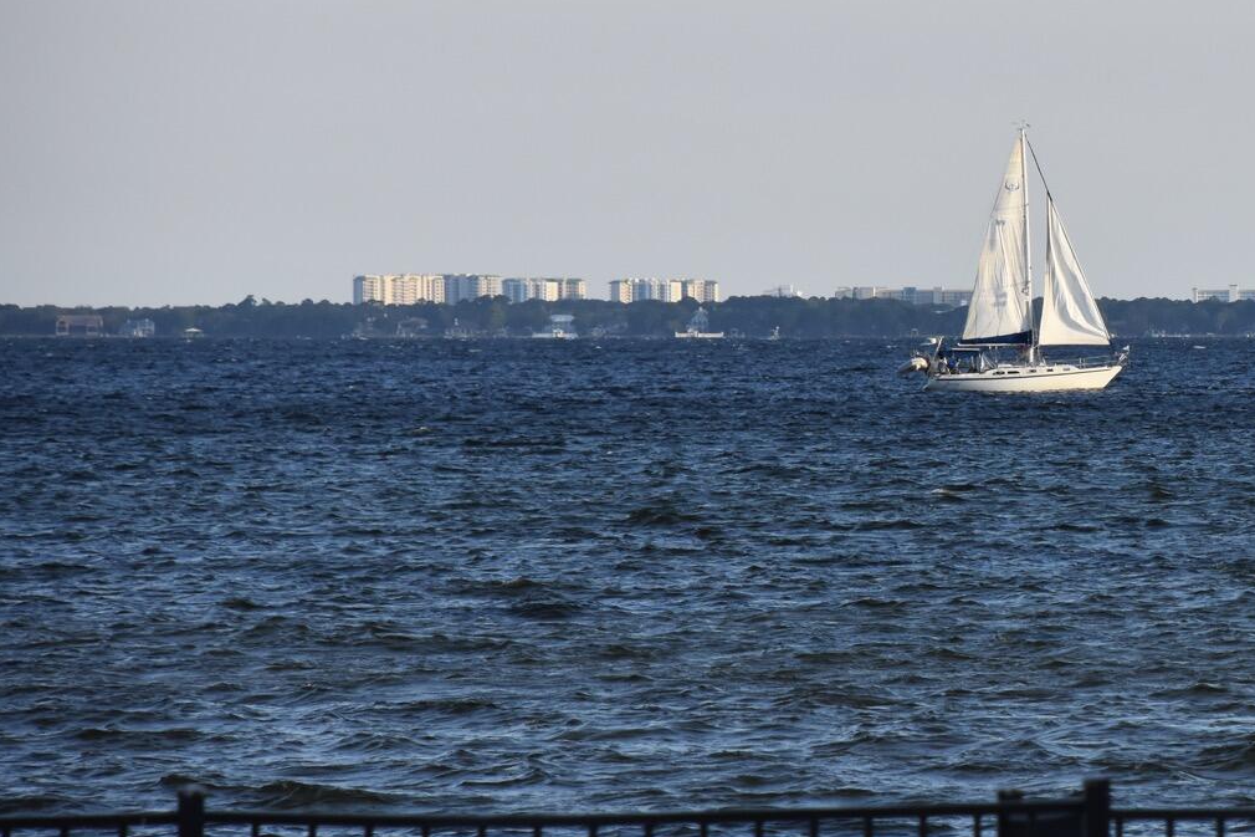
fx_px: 13417
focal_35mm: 385
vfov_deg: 3.6
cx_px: 1188
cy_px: 332
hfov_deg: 5.3
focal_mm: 135
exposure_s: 1/1000
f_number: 8
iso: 640
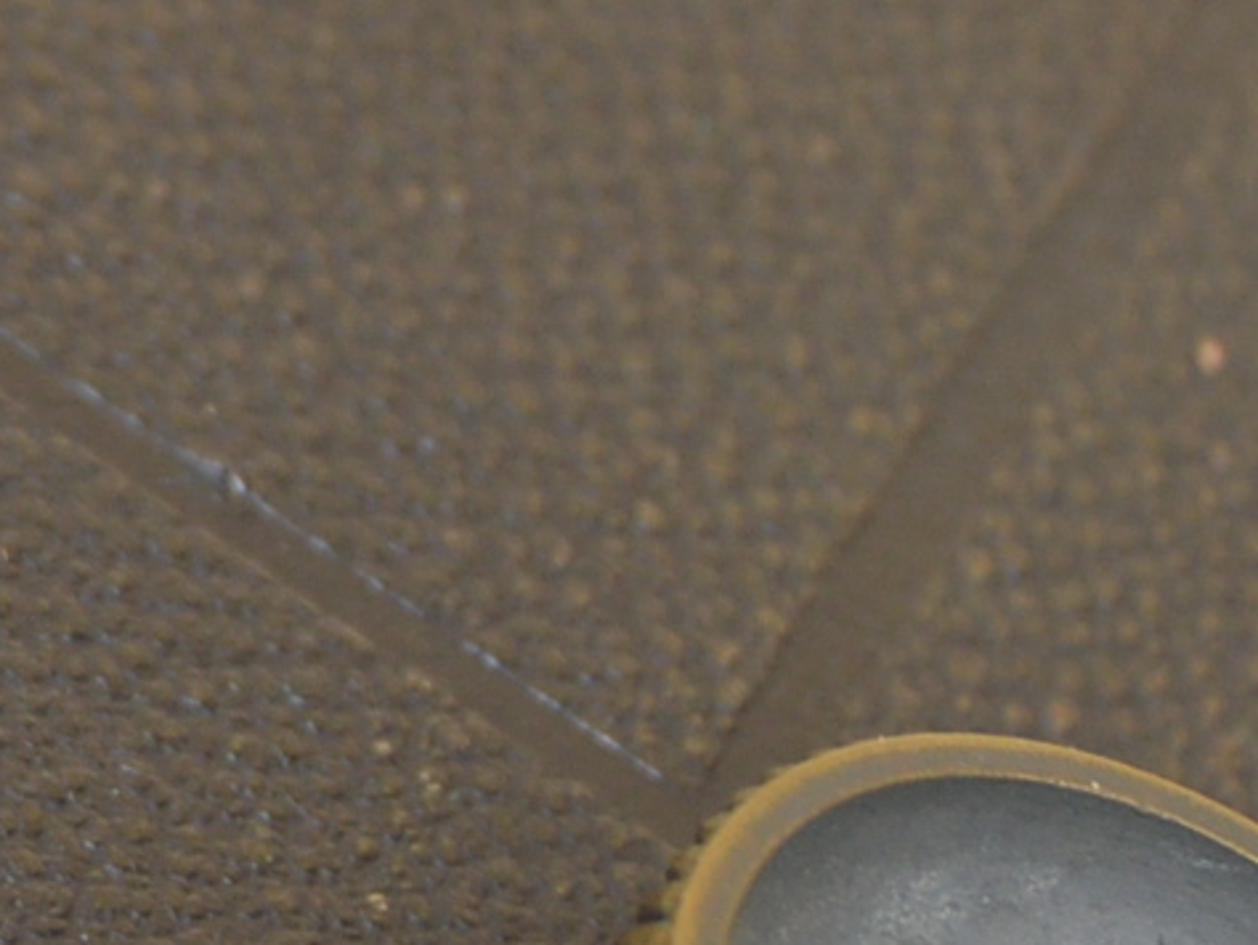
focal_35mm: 320
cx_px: -1205
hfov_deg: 6.0
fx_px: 11637
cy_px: 130
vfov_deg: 4.6
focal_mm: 35
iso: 200
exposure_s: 1/200
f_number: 5
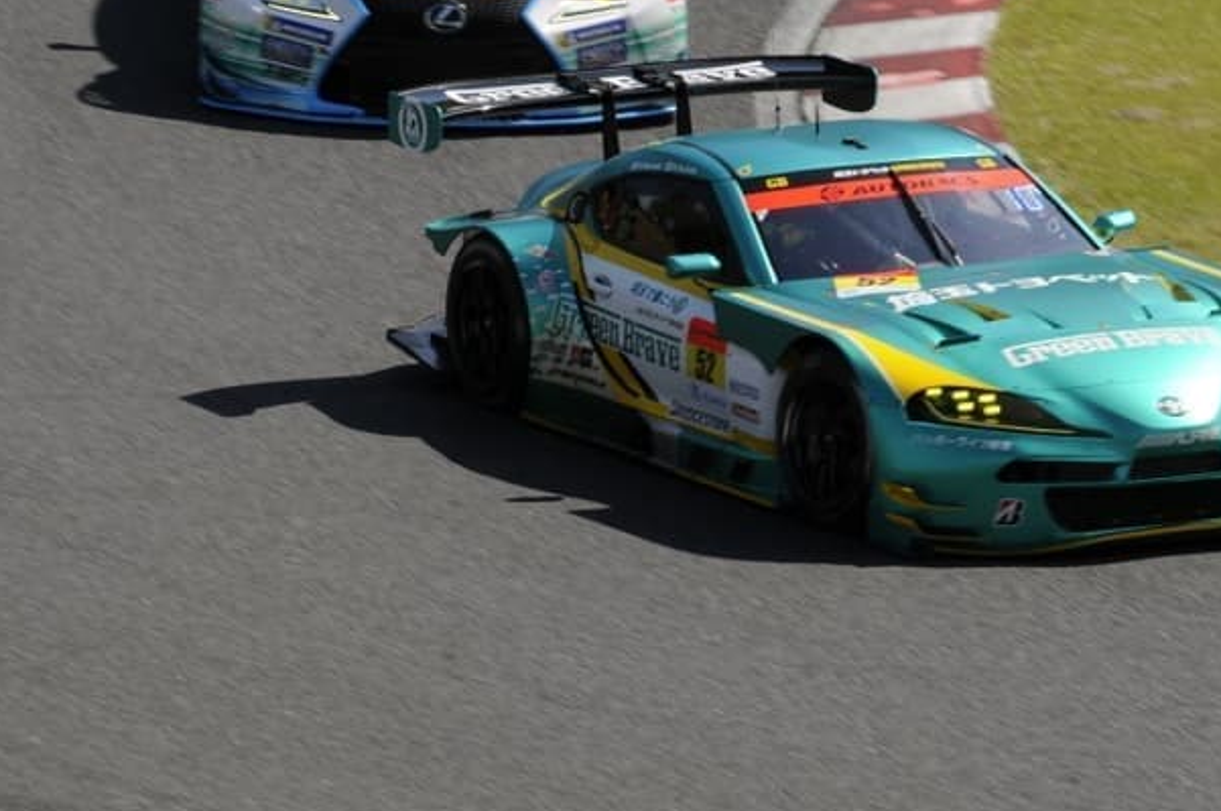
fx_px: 14158
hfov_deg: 4.9
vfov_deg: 3.3
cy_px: 319
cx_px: 830
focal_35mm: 418
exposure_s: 1/200
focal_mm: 170
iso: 200
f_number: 16
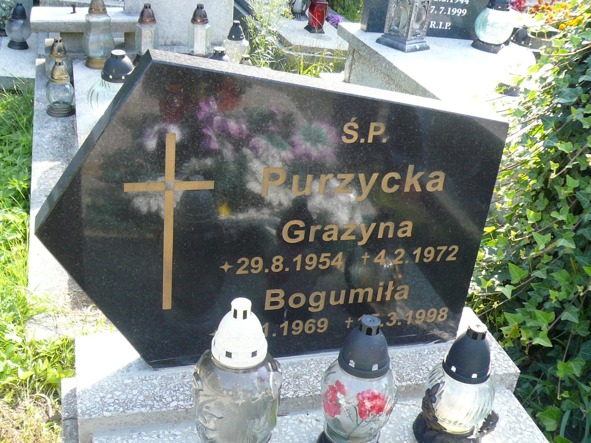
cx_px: 296
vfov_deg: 32.9
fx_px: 751
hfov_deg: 42.9
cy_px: 222
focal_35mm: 44
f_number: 2.8
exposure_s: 1/250
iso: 100
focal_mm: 4.7
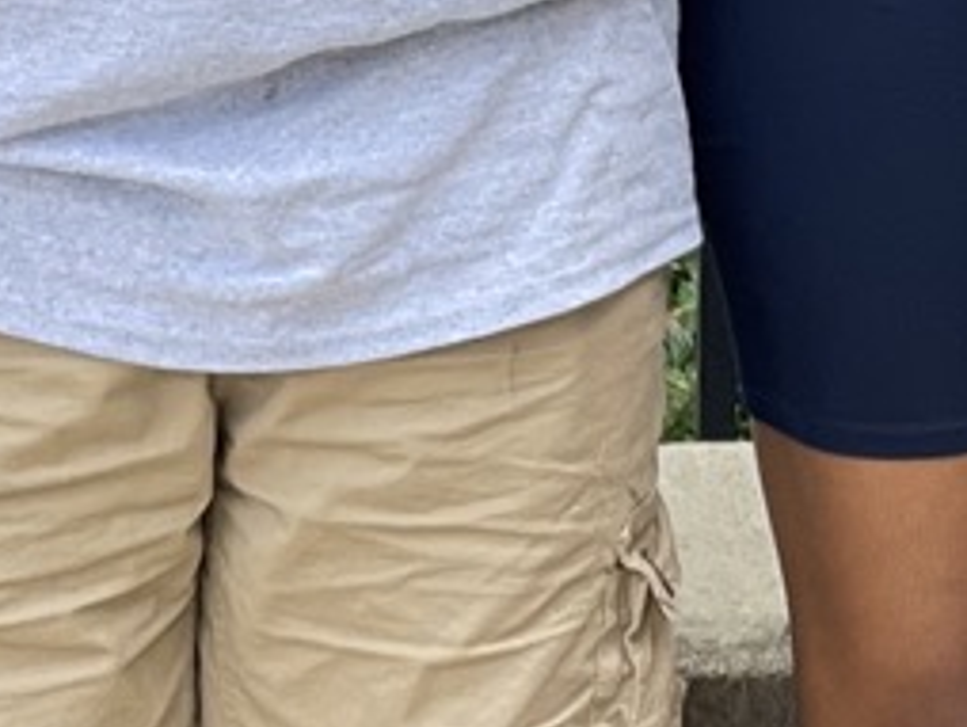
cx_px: 1016
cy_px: -674
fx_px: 9004
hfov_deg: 6.1
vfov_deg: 4.6
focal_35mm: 322
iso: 25
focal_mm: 7.5
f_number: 2.2
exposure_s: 1/121
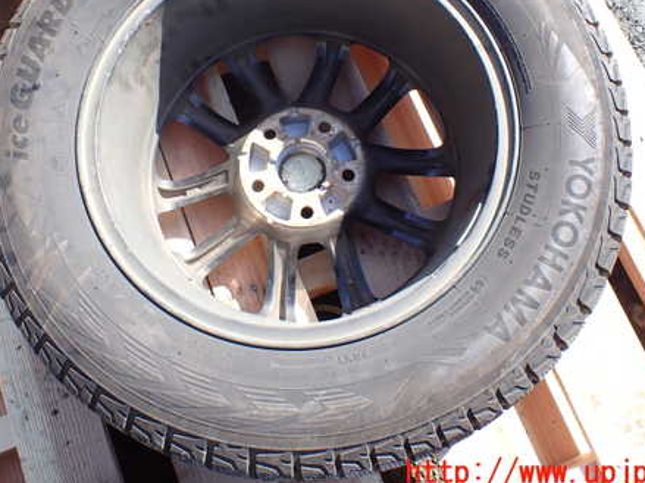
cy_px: 161
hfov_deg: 45.7
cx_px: 297
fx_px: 764
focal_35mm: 41
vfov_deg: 34.8
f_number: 3.2
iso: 100
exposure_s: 1/250
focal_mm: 5.4
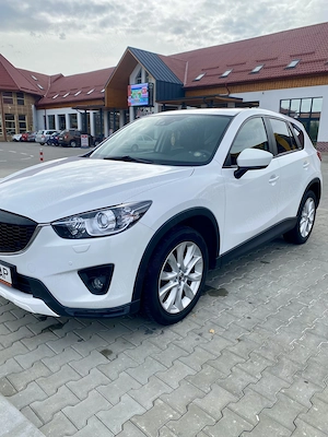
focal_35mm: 26
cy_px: 218
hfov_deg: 53.1
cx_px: 164
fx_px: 328
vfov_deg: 67.3
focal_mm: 4.25
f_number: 1.8
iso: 32
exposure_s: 1/2222
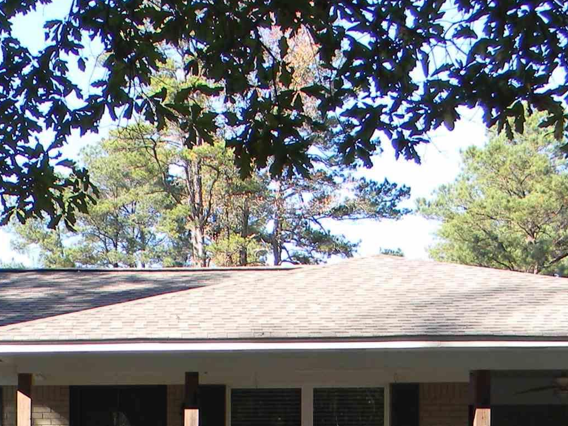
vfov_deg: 16.8
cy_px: 509
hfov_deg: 22.9
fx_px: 1378
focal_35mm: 84
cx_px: 91
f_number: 3.5
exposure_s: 1/170
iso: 80
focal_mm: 5
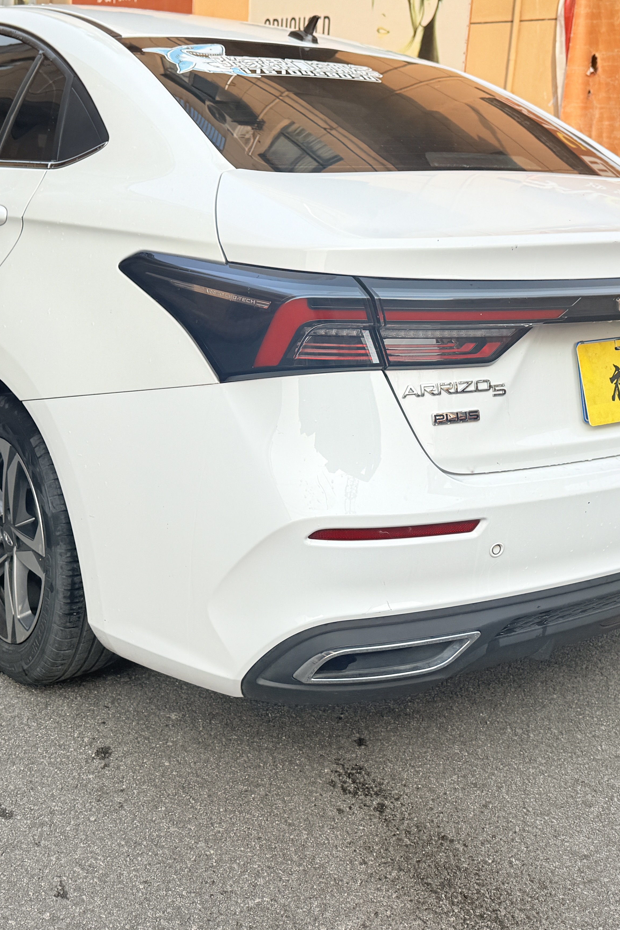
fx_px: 1059
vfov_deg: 47.1
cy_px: 368
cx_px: 273
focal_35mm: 41
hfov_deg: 32.6
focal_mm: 6.76
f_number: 1.78
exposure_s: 1/2907
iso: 80
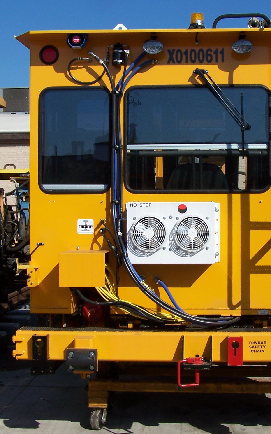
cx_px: 196
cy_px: 217
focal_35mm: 54
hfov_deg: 23.8
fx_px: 638
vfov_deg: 37.5
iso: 80
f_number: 5.6
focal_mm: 6.3
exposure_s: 1/640
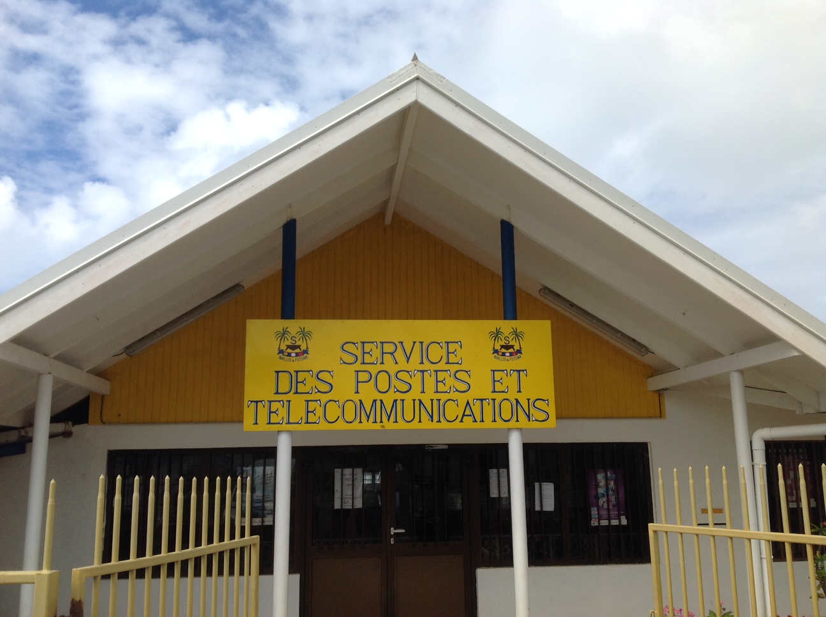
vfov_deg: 40.6
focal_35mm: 35
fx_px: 834
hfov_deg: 52.7
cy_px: 308
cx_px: 413
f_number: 2.4
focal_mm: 4.28
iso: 50
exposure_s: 1/1779
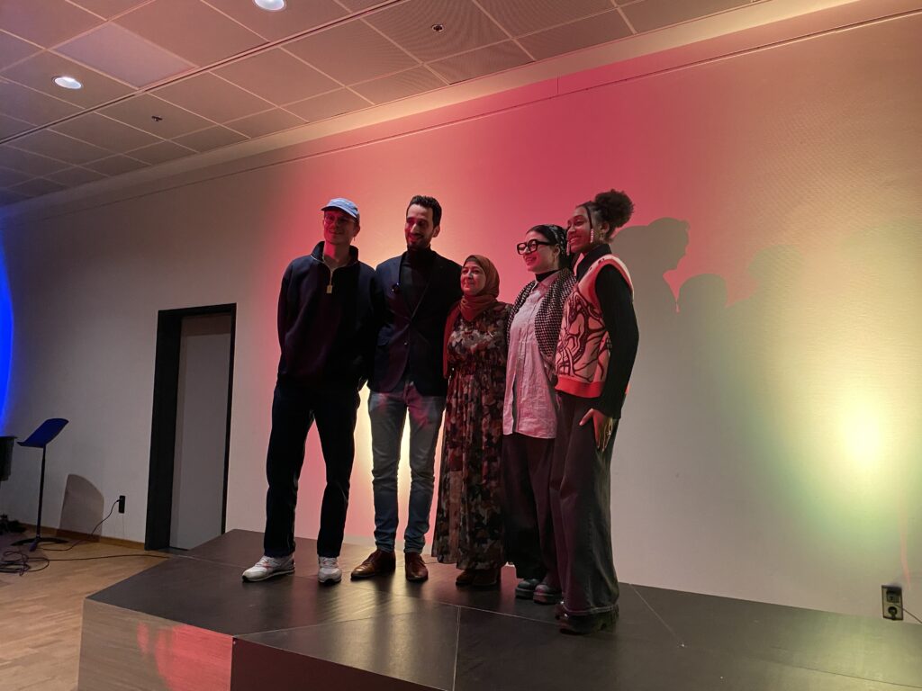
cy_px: 346
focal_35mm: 26
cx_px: 461
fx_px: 693
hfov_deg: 67.3
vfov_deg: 53.1
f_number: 1.8
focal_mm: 4.25
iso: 500
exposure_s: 1/47
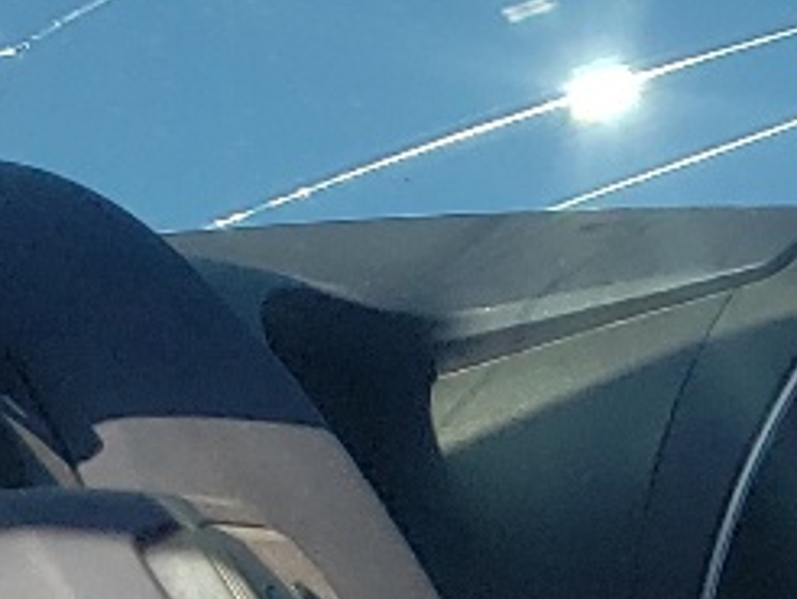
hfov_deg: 9.7
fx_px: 3895
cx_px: 2148
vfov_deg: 7.6
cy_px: 1868
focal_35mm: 169
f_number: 1.5
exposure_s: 1/1667
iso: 50
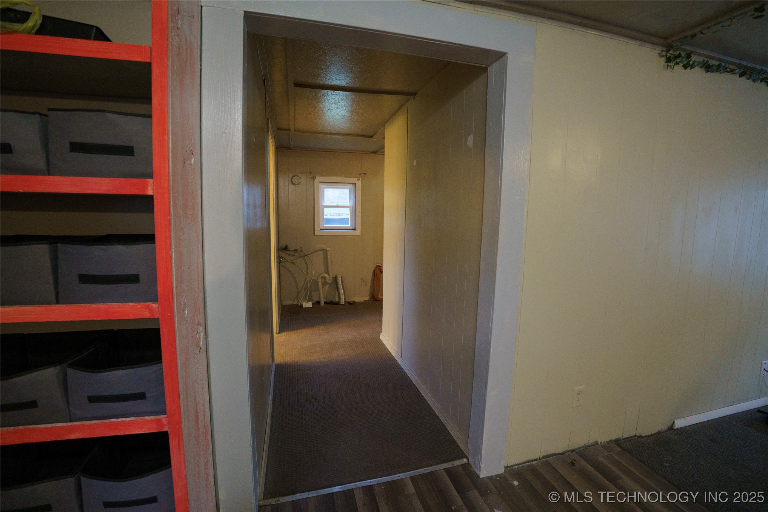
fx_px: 320
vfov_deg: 77.3
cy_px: 256
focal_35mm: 15
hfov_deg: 100.4
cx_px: 384
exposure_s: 1/100
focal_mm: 10
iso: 1250
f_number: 2.8
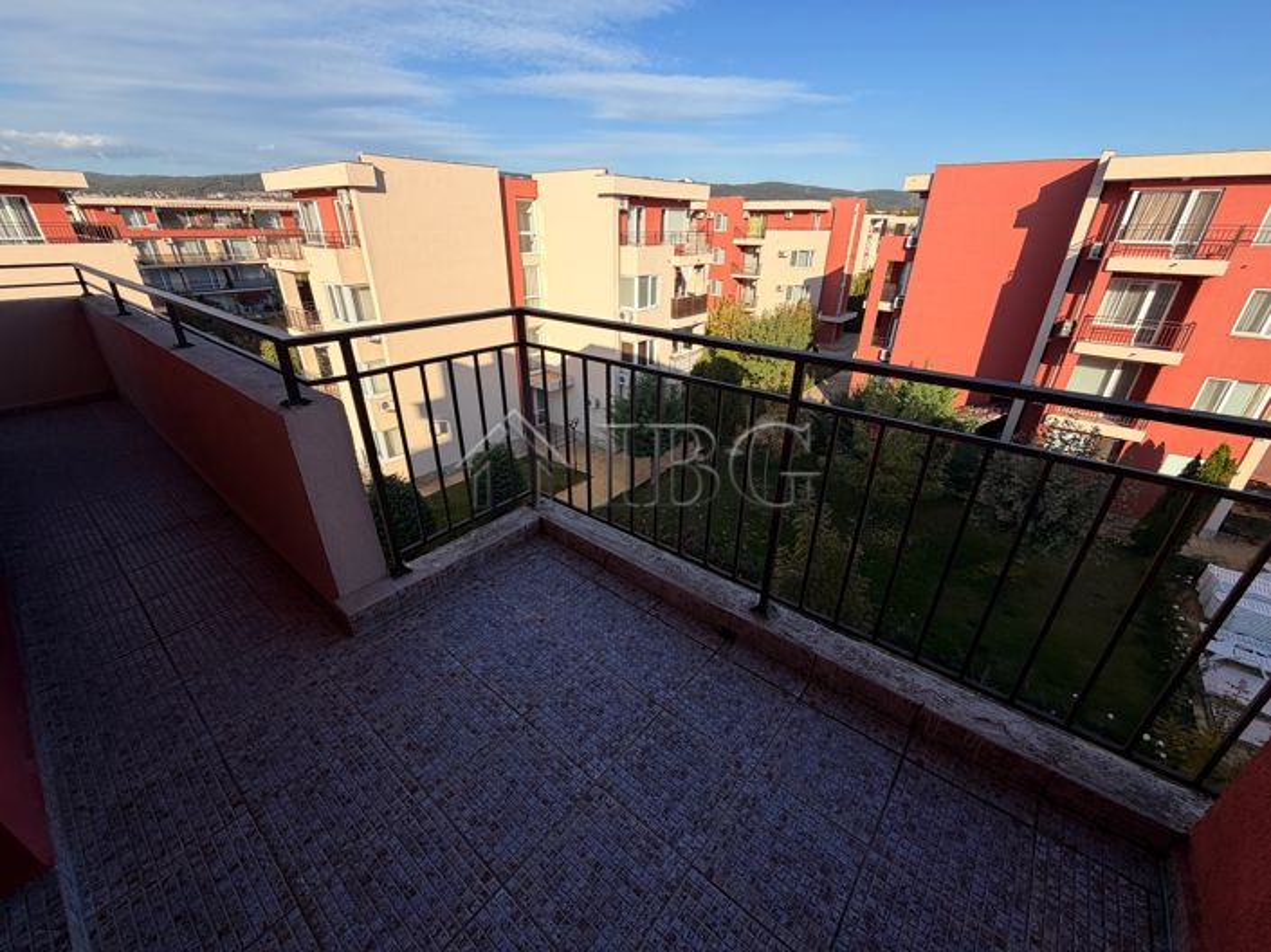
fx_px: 514
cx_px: 636
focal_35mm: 14
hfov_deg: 102.1
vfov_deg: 85.6
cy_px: 476
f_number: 2.2
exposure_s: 1/770
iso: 25
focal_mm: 2.22
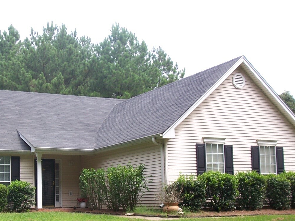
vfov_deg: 23.9
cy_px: 154
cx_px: 91
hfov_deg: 31.4
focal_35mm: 61
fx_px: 520
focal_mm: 6.4
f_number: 3.9
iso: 64
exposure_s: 1/200
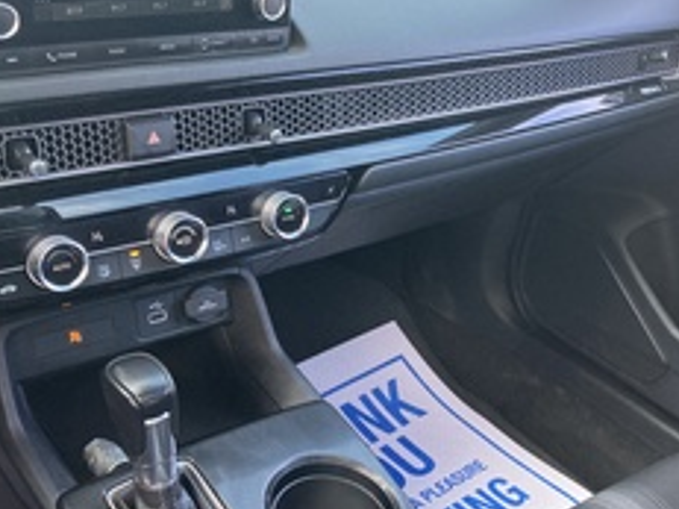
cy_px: 249
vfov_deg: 28.5
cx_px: 461
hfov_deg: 37.0
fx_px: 1000
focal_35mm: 51
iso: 80
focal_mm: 3.99
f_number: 1.8
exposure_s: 1/85
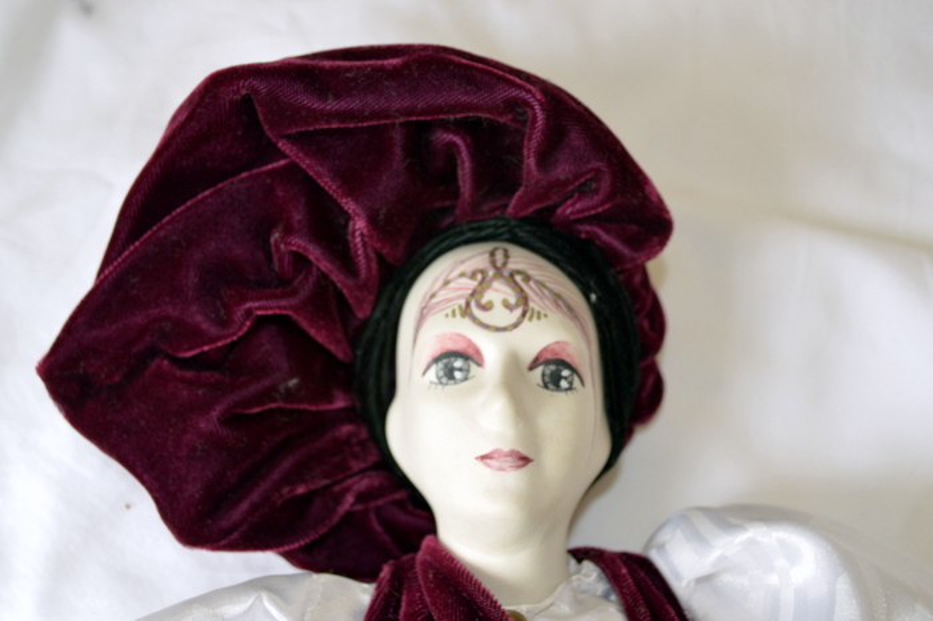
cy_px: 310
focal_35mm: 45
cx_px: 466
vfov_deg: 29.8
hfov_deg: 43.6
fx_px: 1166
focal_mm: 30
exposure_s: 1/60
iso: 400
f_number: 4.5
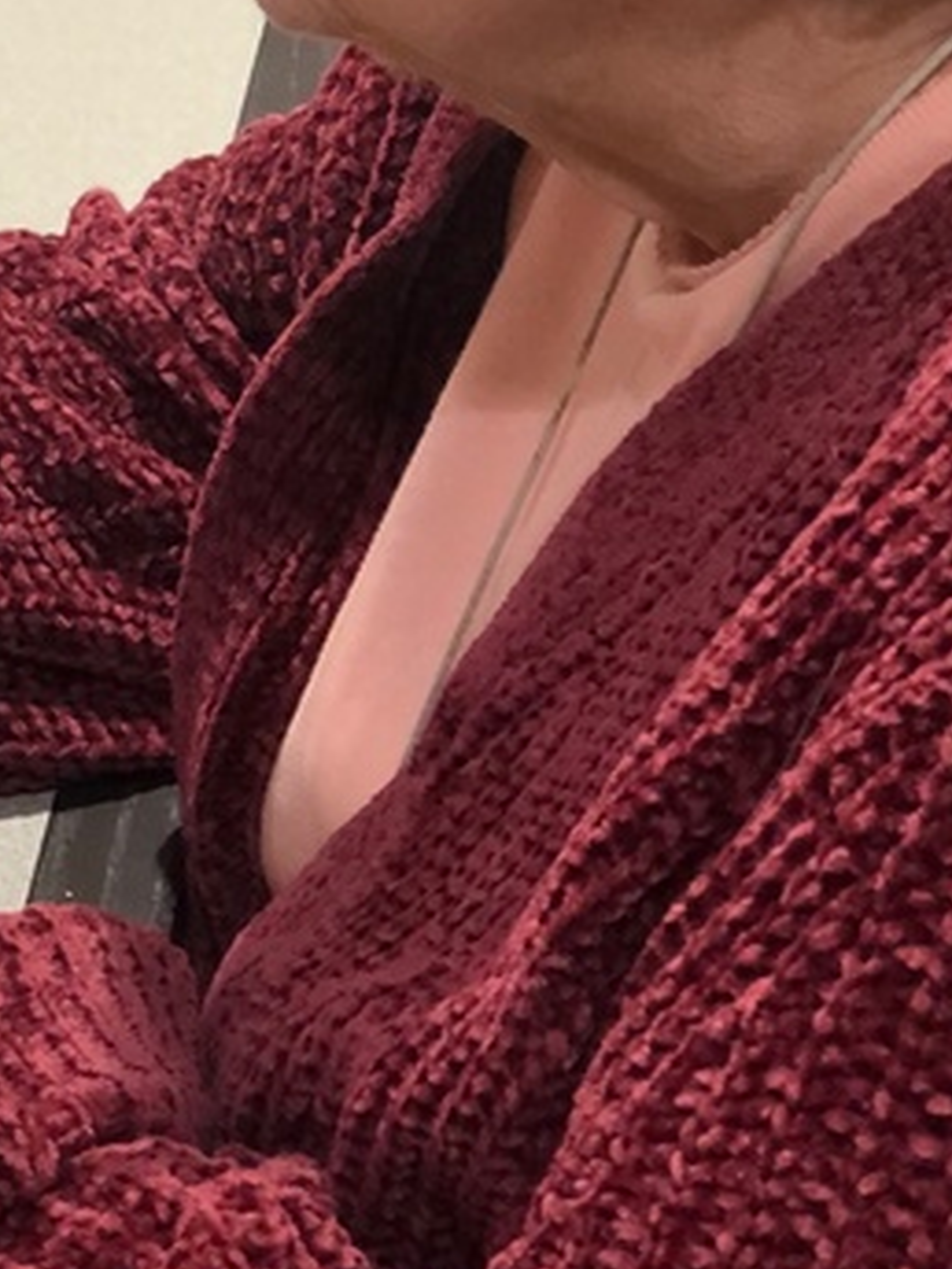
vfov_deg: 12.7
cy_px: 380
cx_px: -225
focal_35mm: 155
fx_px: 5684
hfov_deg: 9.4
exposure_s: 1/40
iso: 125
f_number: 2.4
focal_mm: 6
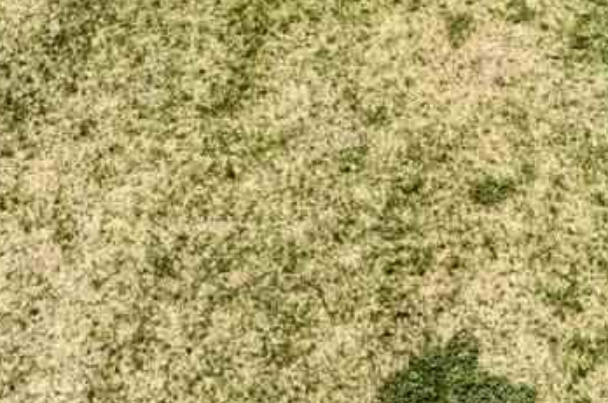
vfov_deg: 16.2
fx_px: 1366
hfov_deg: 24.4
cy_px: -73
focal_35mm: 81
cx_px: 535
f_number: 2.8
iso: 100
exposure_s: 1/3000
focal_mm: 8.38
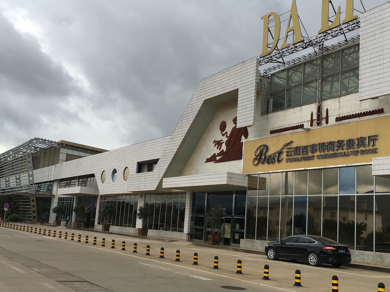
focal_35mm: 40
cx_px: 173
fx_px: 451
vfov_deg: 35.9
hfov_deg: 46.7
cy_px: 156
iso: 25
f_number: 2.2
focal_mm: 4.15
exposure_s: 1/565
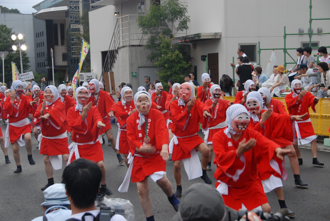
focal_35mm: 78
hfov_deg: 26.0
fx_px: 716
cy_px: 110
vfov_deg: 17.5
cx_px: 165
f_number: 5.6
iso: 400
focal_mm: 52
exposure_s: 1/125
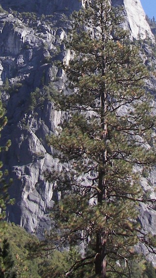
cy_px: 12
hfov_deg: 12.3
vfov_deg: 21.2
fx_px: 721
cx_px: 114
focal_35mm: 98
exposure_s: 1/640
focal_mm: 6
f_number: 2.8
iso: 64
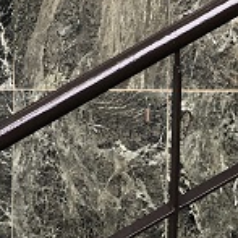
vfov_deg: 15.6
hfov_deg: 16.4
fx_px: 793
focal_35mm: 102
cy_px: -127
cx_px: -42
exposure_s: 1/15
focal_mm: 4
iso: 64
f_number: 1.8
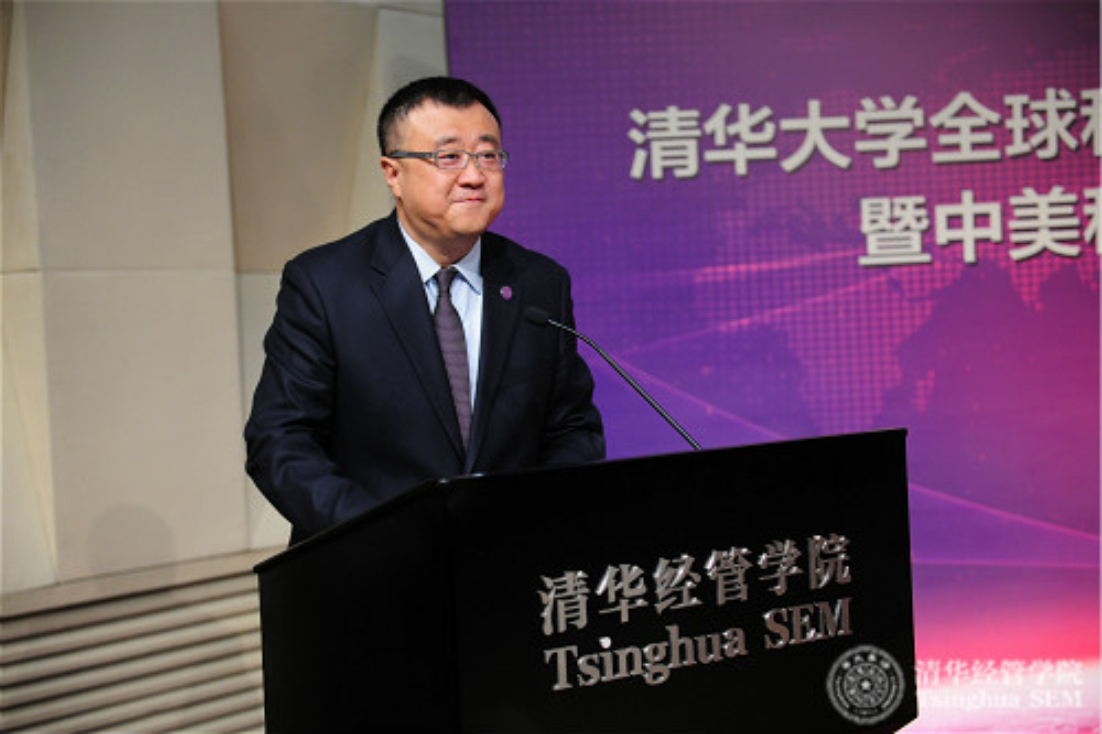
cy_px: 367
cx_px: 551
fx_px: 1683
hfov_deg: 36.3
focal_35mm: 55
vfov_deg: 24.6
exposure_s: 1/160
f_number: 3.2
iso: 1600
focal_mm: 55
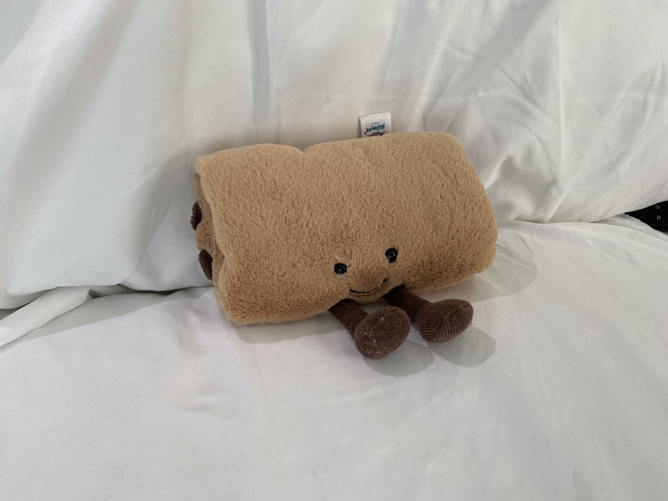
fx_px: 502
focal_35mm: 26
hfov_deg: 67.3
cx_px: 334
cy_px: 250
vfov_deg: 53.1
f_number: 1.8
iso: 125
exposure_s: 1/121
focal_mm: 4.25
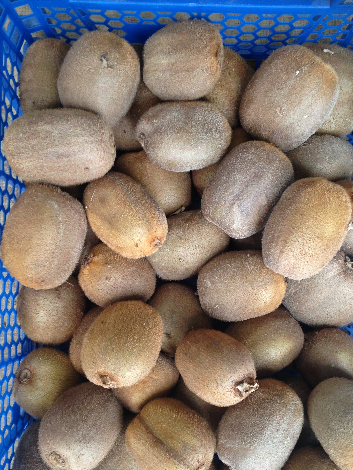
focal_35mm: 39
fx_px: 530
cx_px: 195
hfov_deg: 36.8
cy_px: 274
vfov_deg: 47.7
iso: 50
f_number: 2.4
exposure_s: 1/20
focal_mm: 4.12
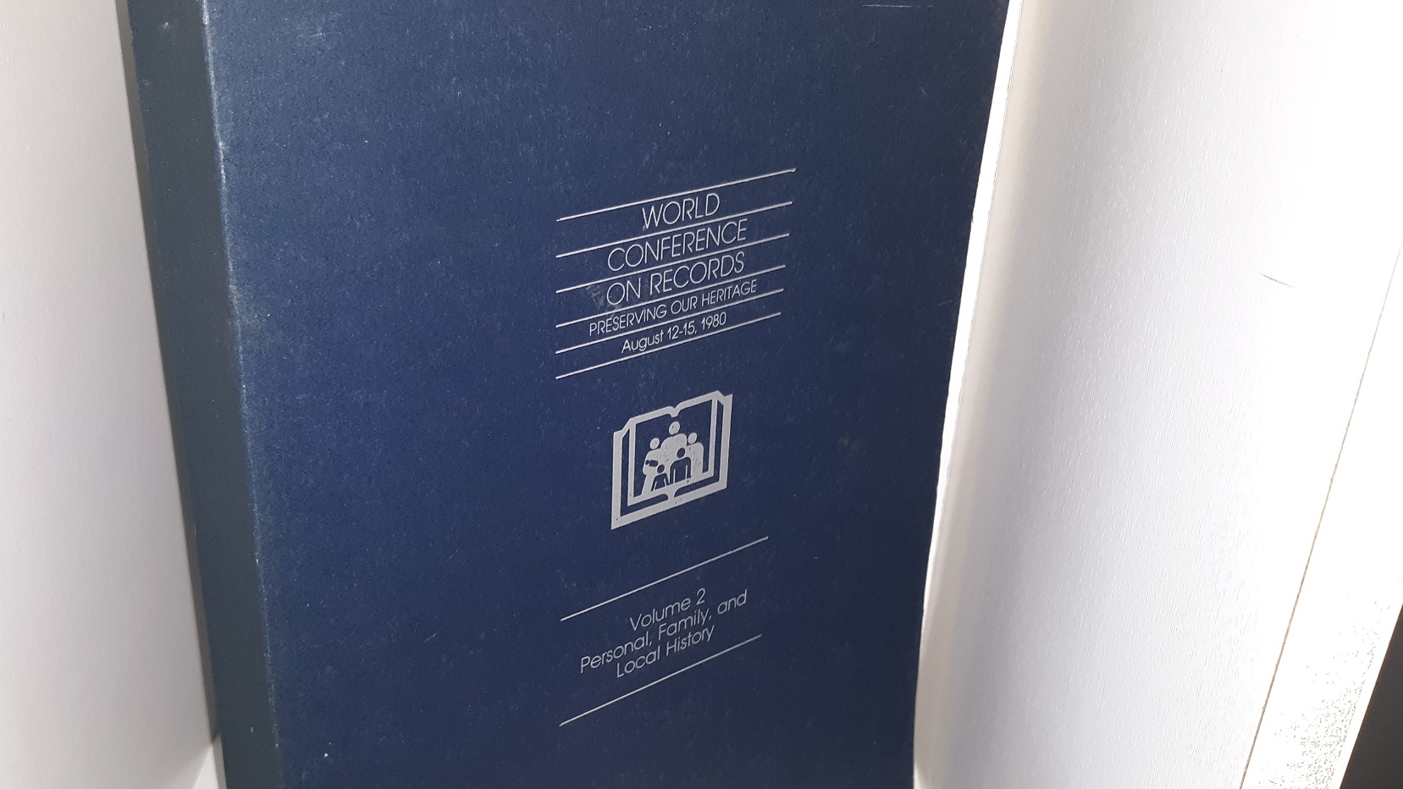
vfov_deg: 31.1
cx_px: 589
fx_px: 1414
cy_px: 488
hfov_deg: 52.6
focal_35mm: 38
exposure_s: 1/60
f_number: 1.7
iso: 64
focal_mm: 3.7
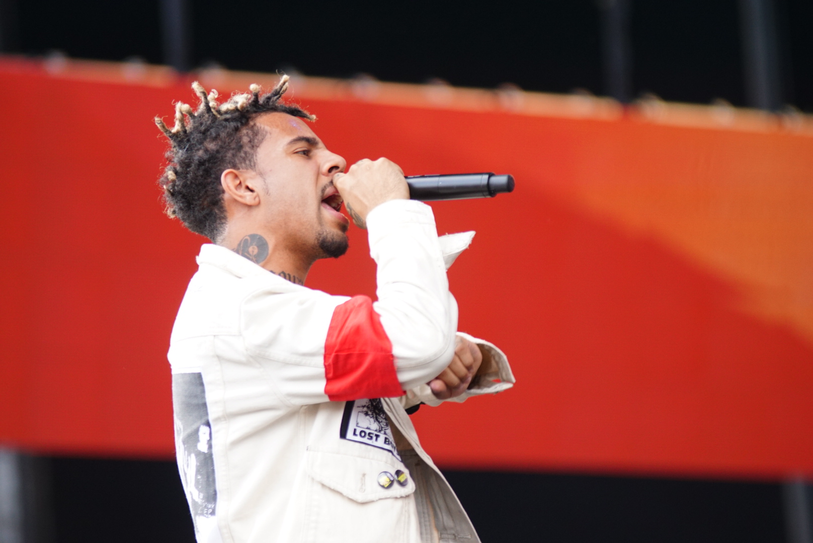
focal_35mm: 270
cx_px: 406
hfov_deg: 7.6
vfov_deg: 5.1
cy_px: 272
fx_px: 6102
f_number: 2.8
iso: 640
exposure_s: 1/800
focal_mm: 180
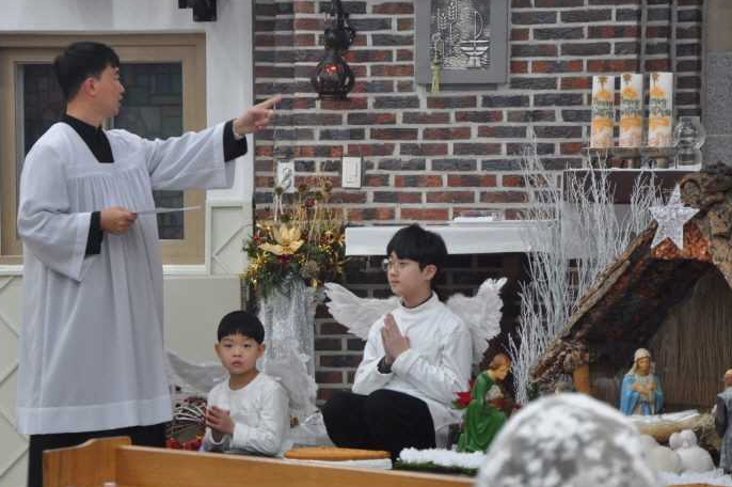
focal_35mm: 184
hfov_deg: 11.2
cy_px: 256
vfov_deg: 7.5
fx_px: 3729
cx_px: 333
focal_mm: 105
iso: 1000
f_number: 5.6
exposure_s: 1/30
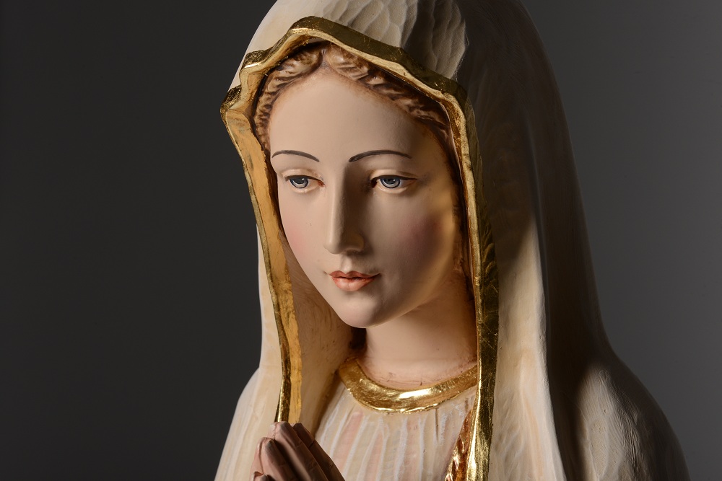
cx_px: 361
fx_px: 2106
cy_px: 240
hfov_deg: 19.5
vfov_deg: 13.0
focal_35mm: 105
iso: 200
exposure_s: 1/125
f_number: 18
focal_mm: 105
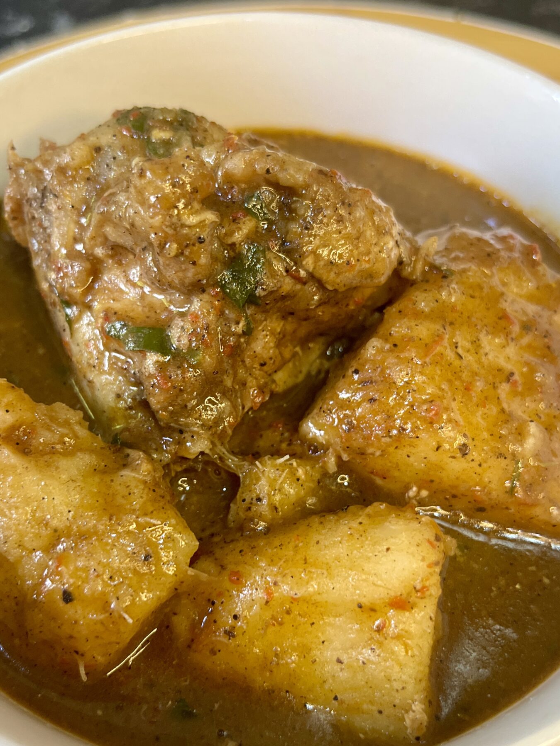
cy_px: 407
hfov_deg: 38.6
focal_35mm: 37
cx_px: 239
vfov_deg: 50.1
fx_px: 798
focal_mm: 5.1
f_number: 1.6
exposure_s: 1/60
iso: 200
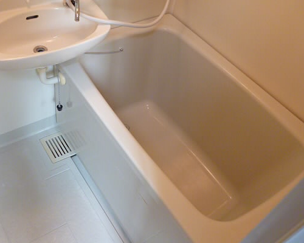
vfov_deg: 42.1
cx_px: 124
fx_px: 315
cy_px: 102
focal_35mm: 35
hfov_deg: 51.2
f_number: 3.1
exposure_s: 1/15
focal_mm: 5
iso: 400
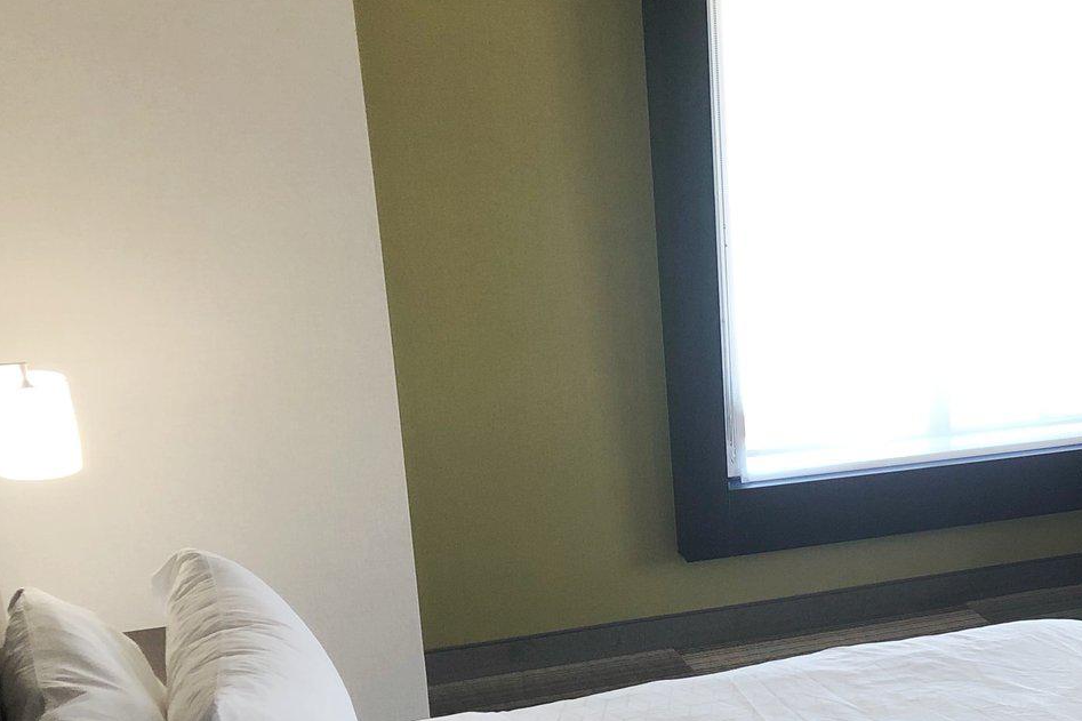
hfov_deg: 29.2
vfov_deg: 21.0
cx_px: 1149
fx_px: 1893
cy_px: 687
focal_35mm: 63
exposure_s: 1/30
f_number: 1.8
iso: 32
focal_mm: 3.99
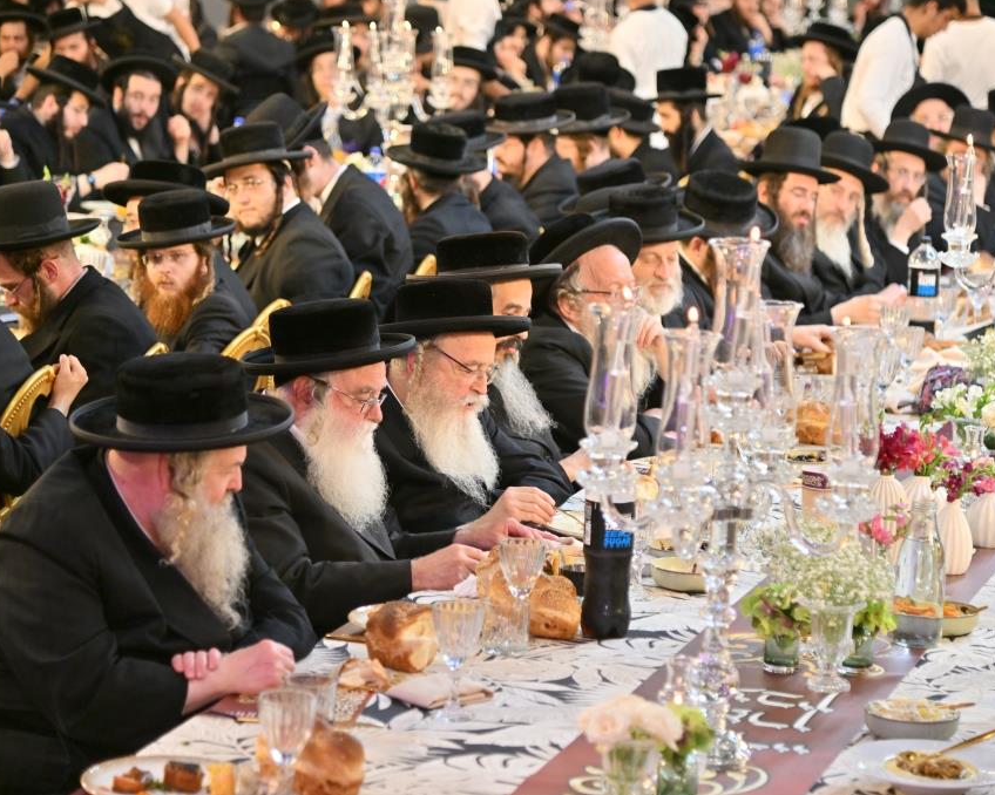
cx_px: 512
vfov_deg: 13.0
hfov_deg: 16.2
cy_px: 397
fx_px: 3504
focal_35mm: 119
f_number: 4
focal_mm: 105
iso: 400
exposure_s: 1/100
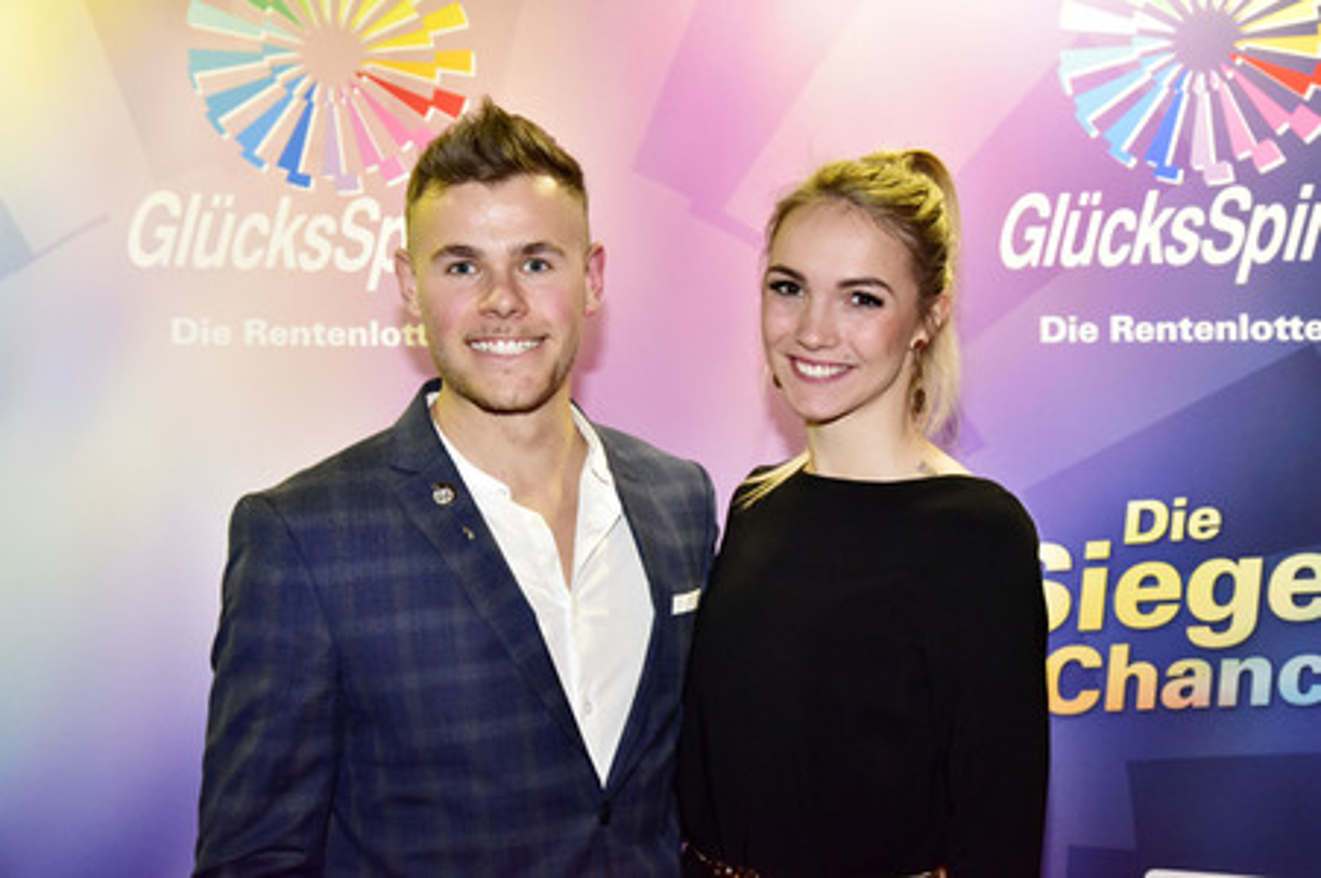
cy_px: 439
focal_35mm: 52
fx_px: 1907
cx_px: 660
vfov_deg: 26.0
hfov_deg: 38.2
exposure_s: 1/160
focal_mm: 52
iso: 8000
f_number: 7.1
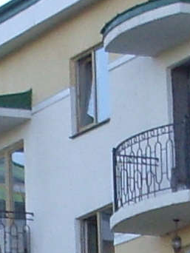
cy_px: 462
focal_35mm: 341
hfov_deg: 4.4
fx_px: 2492
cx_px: 121
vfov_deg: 5.7
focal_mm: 6.3
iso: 80
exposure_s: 1/60
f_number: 7.7
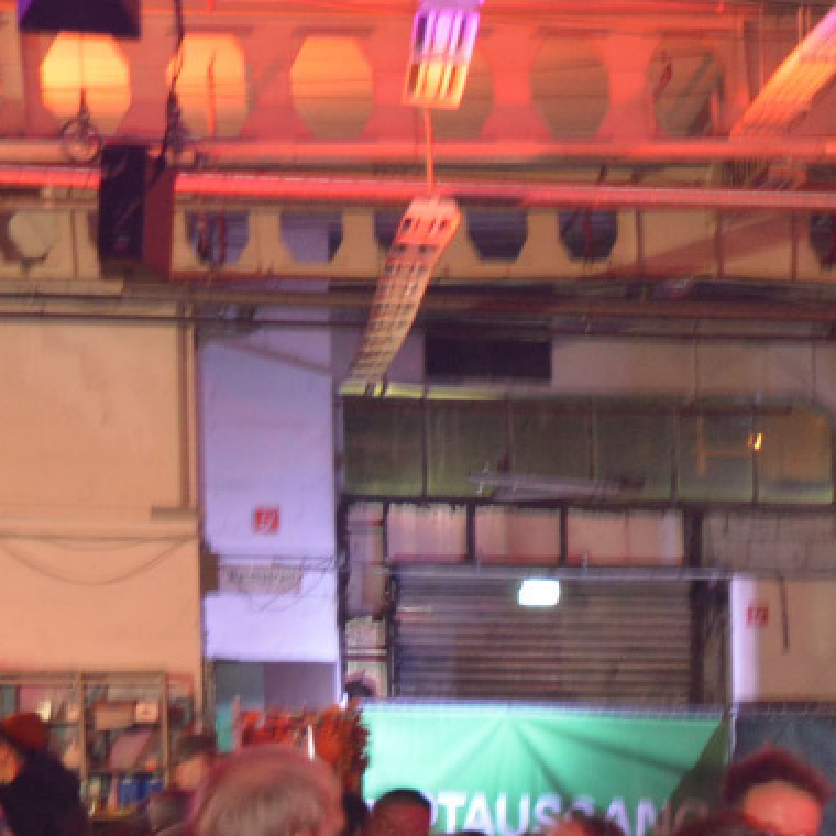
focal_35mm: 188
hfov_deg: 8.8
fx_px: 5131
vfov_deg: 9.2
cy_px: 945
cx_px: 1694
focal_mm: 35
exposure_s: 1/3
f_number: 4.5
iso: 800
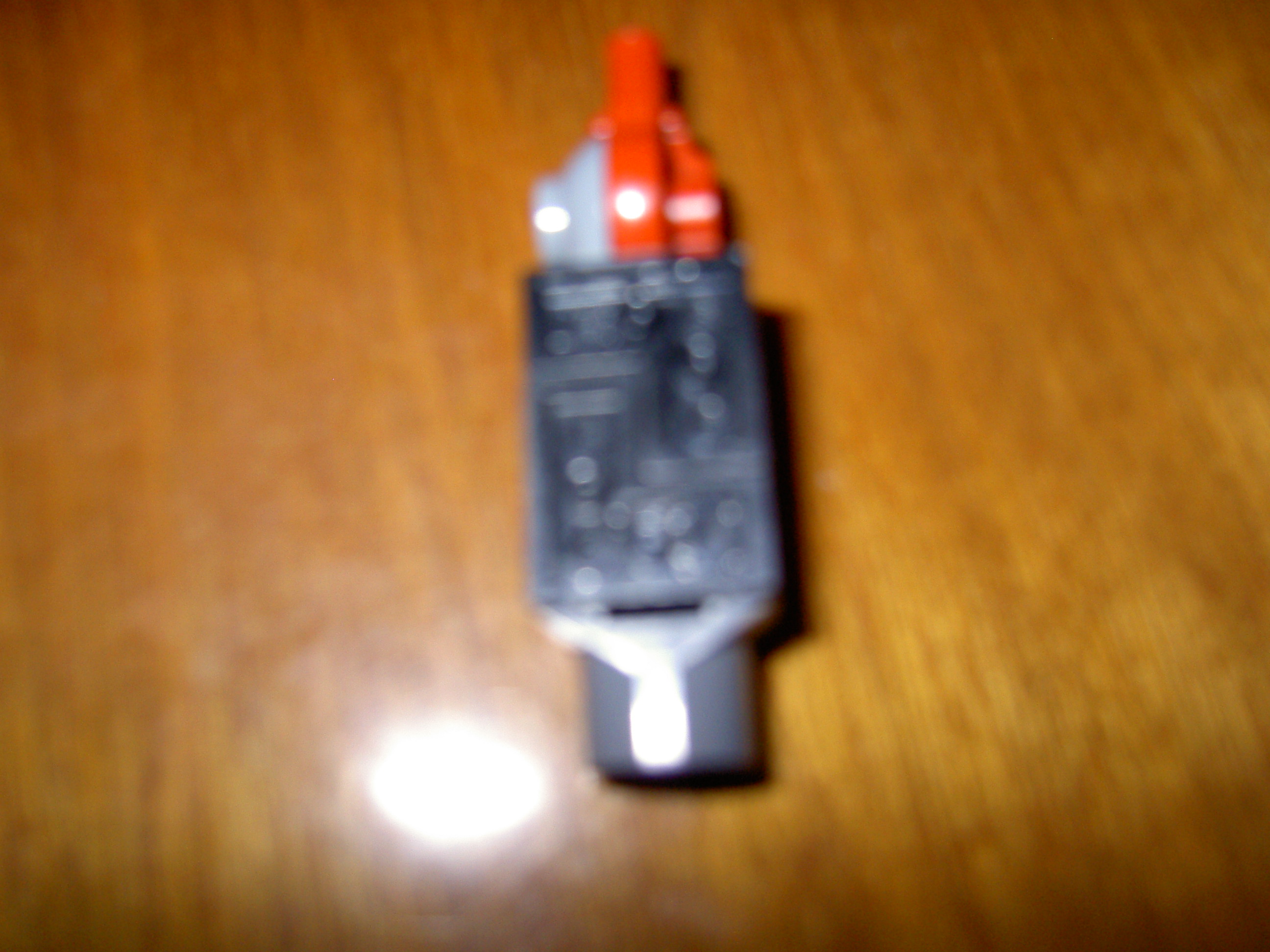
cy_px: 476
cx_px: 635
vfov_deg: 41.8
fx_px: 1247
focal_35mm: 34
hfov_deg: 54.0
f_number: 2.8
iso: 100
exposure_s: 1/60
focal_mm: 5.6
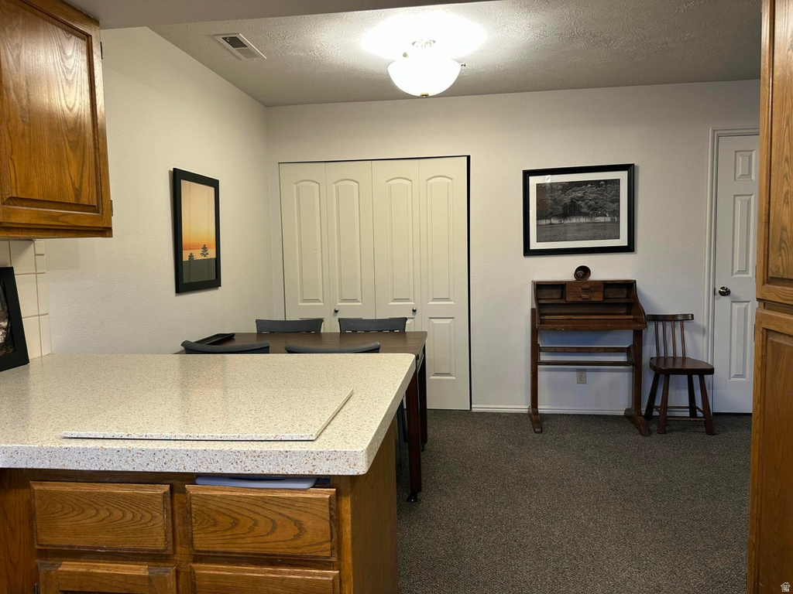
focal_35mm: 24
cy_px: 297
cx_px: 396
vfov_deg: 56.8
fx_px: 550
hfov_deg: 71.6
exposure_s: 1/60
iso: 125
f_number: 1.78
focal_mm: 6.86
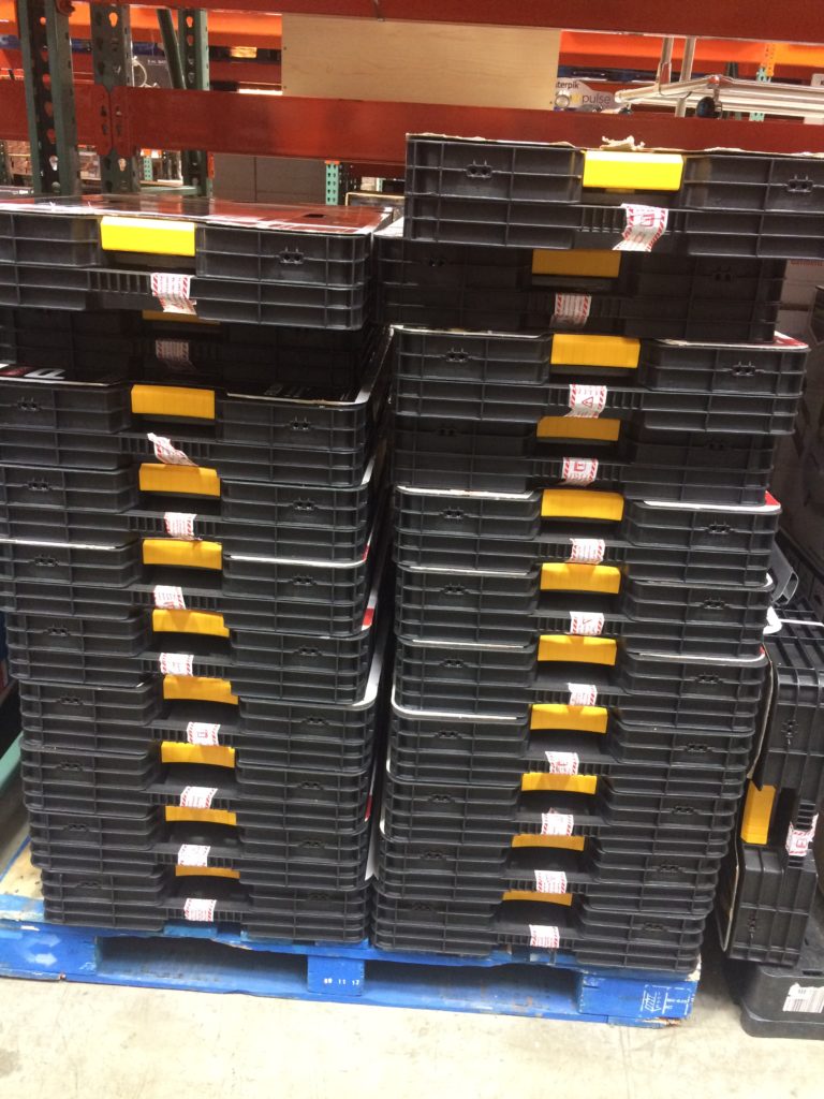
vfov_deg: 61.7
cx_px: 412
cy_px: 550
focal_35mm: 29
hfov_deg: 48.2
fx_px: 920
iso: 200
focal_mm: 4.15
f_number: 2.2
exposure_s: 1/30
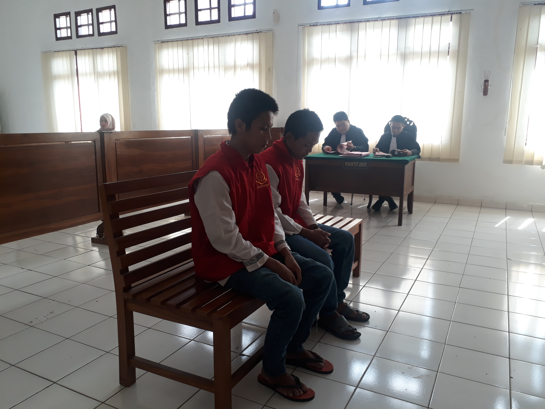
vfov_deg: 51.4
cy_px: 204
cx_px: 272
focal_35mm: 27
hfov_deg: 65.3
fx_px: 425
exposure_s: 1/50
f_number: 1.9
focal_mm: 3.6
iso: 40
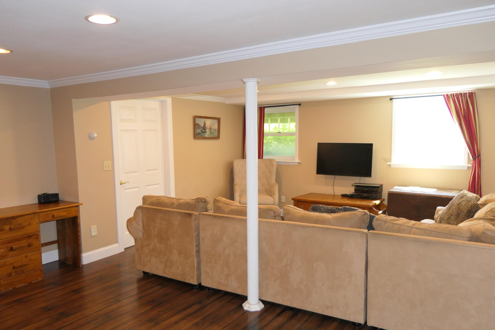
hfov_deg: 67.3
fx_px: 371
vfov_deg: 47.8
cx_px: 234
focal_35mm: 27
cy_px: 183
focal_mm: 8.8
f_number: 2.8
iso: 640
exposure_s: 1/60
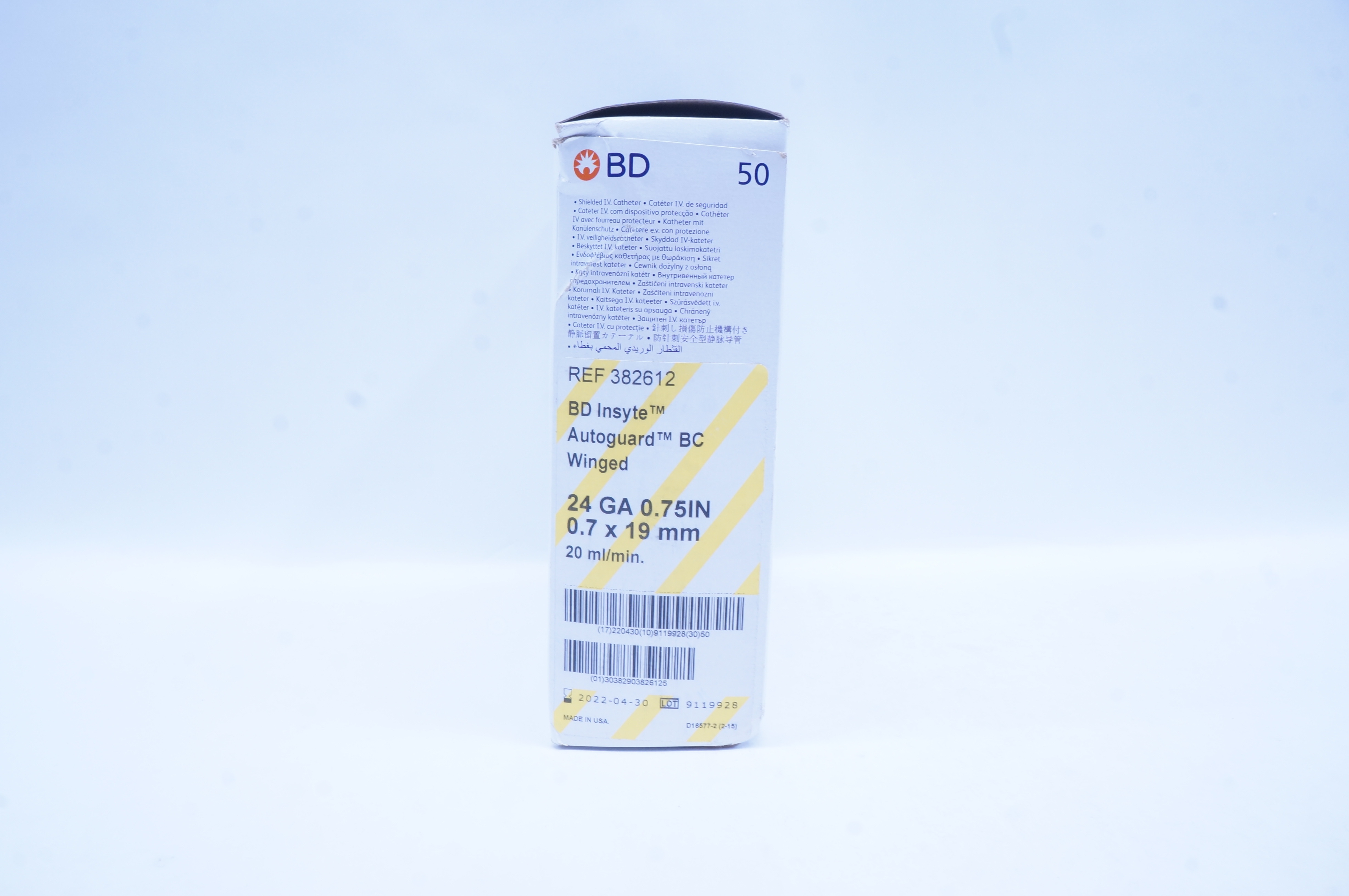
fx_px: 1011
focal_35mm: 27
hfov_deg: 67.4
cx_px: 674
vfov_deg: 47.8
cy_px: 448
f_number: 14
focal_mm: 18
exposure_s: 1/10
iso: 400
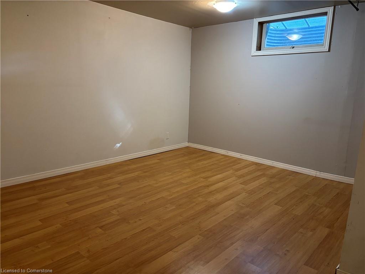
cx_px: 182
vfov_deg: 53.1
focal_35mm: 26
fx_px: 274
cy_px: 137
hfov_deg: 67.3
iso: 320
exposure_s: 1/60
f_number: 1.6
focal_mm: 5.96
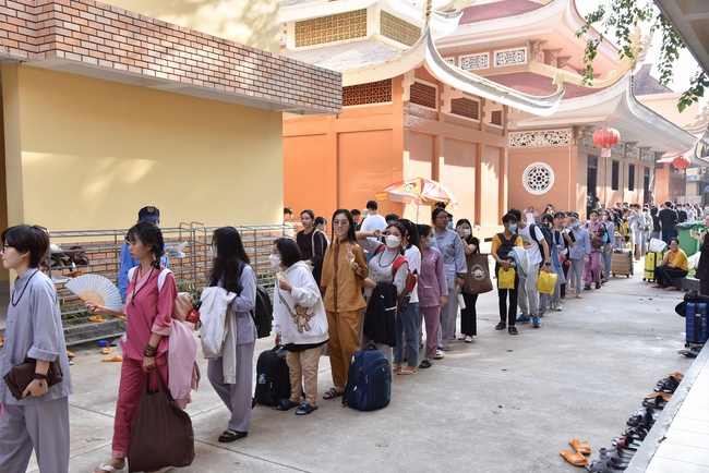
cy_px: 236
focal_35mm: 34
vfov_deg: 38.9
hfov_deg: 55.8
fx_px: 670
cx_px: 354
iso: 160
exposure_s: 1/160
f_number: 5.6
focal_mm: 34
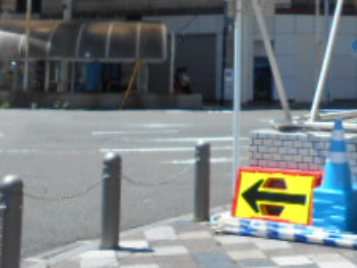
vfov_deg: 18.9
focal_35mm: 74
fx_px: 764
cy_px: -48
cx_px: 286
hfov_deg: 25.8
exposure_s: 1/800
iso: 80
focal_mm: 4.6
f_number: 3.2
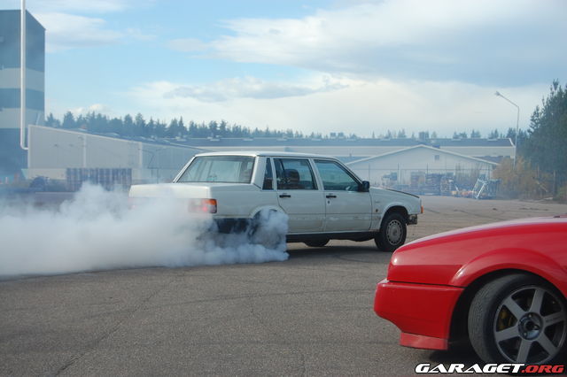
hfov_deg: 28.1
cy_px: 188
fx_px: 1133
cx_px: 284
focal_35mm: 72
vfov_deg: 18.9
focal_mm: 48
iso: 200
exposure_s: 1/250
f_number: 8
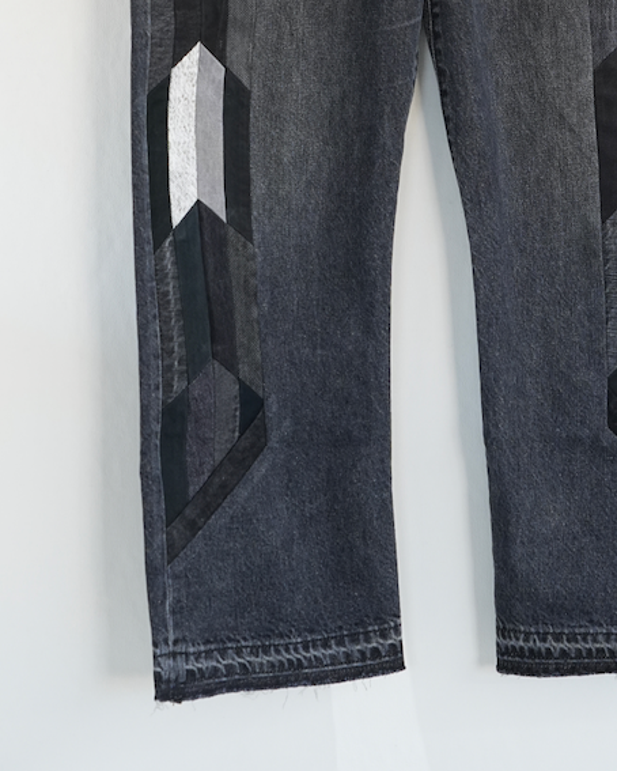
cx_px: 446
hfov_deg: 10.7
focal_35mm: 144
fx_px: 3285
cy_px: -91
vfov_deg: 13.1
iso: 1000
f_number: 5.6
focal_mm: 68
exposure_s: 1/50
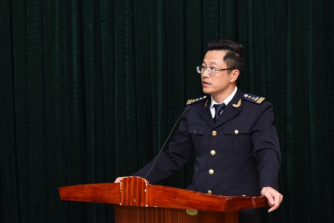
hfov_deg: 26.0
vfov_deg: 17.5
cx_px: 161
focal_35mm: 78
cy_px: 110
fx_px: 724
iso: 500
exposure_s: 1/50
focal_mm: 70
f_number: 5.6
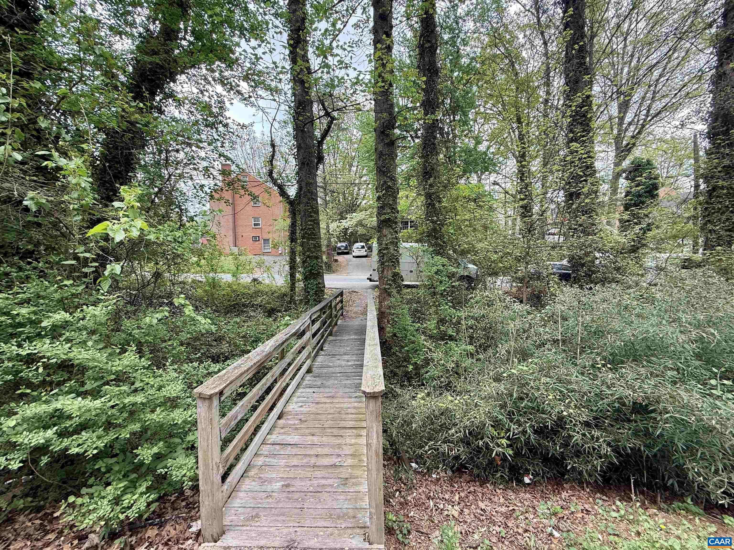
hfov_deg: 102.1
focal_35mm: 14
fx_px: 297
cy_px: 275
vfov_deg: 85.7
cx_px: 367
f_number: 2.2
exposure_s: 1/126
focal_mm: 2.22
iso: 64
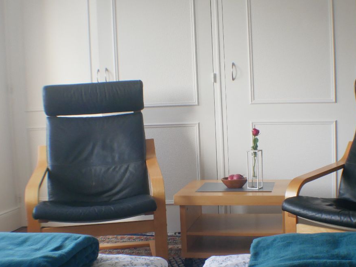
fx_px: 906
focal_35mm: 88
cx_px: 211
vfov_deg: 16.8
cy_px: 164
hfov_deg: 22.2
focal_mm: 32
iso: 800
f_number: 5.6
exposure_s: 1/80
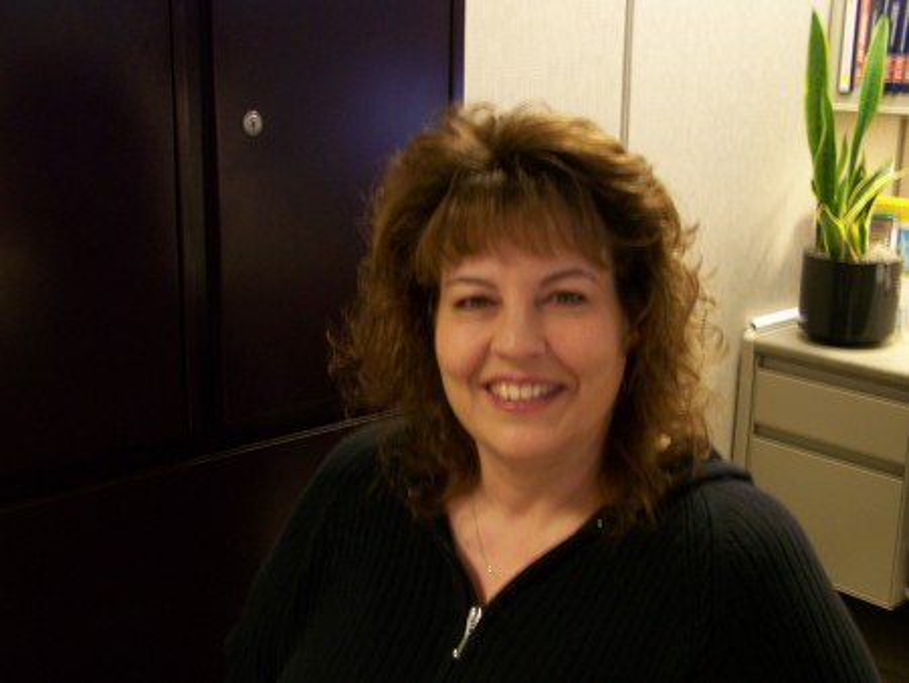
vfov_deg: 30.3
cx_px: 454
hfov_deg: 39.6
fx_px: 1261
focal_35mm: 48
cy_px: 342
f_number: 3
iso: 160
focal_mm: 8
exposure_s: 1/8
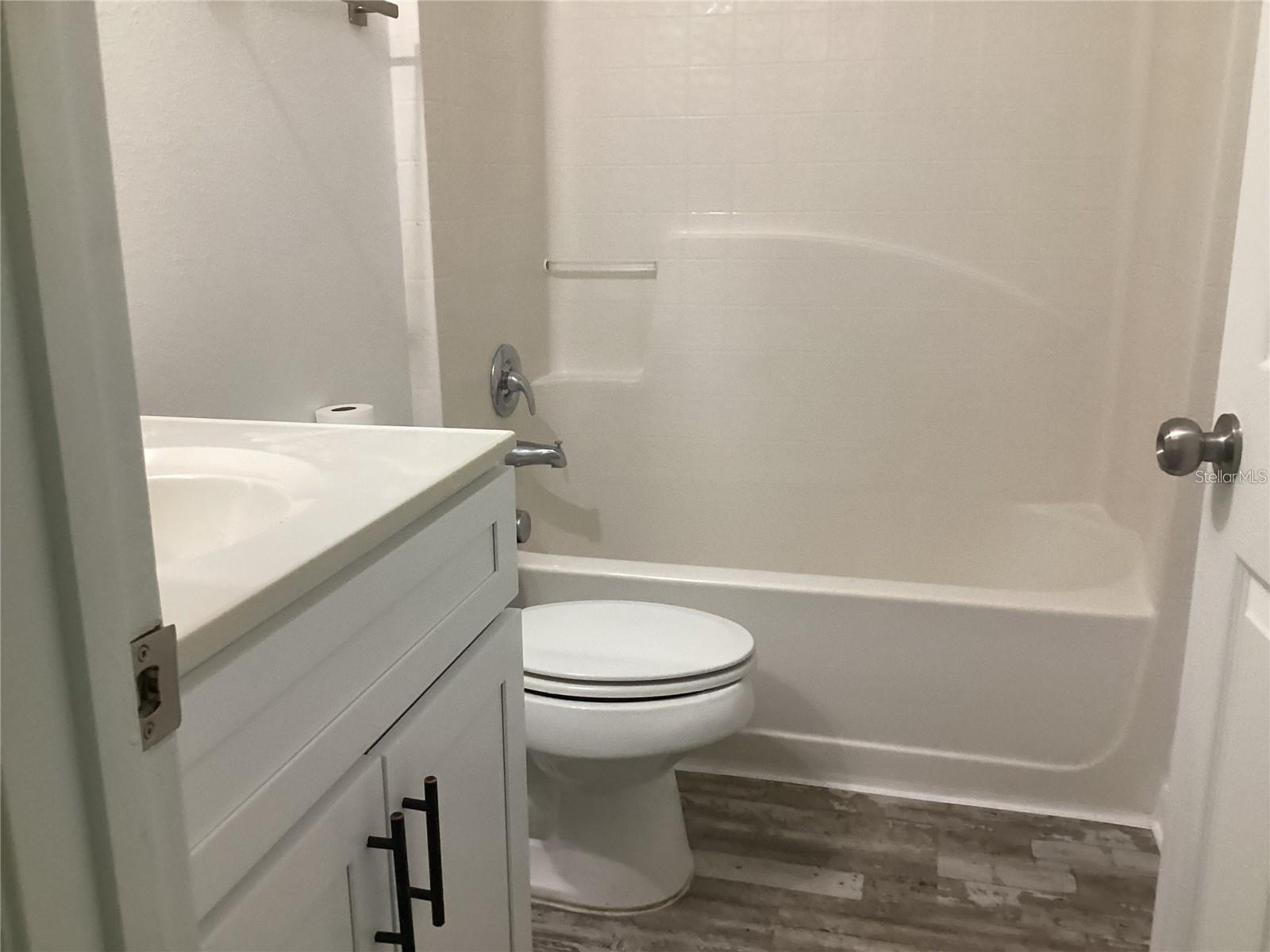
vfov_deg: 45.4
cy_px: 476
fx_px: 1137
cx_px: 635
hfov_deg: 58.4
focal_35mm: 31
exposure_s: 1/60
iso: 250
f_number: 2.4
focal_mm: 3.3
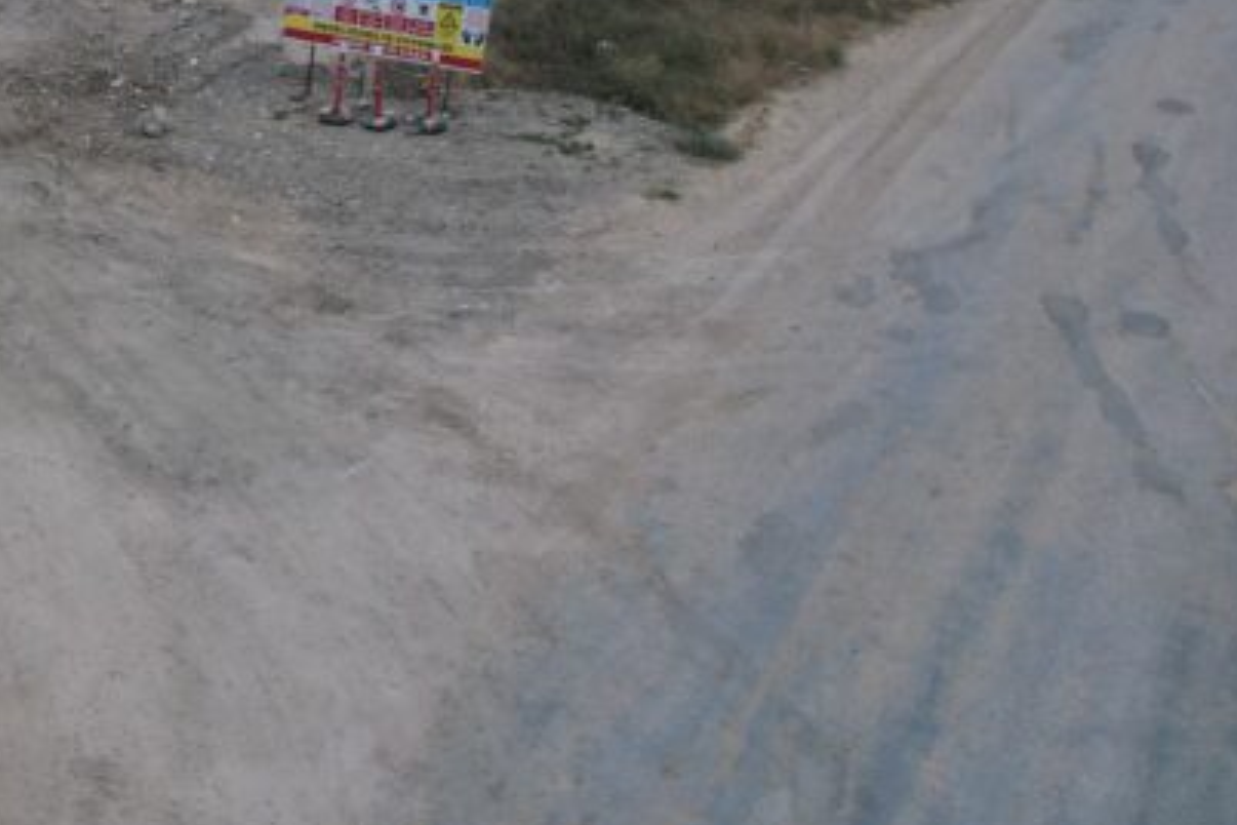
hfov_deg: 30.1
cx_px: -271
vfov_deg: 23.4
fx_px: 1924
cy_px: 51
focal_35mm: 56
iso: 150
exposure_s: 1/2500
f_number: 2.8
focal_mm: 8.38
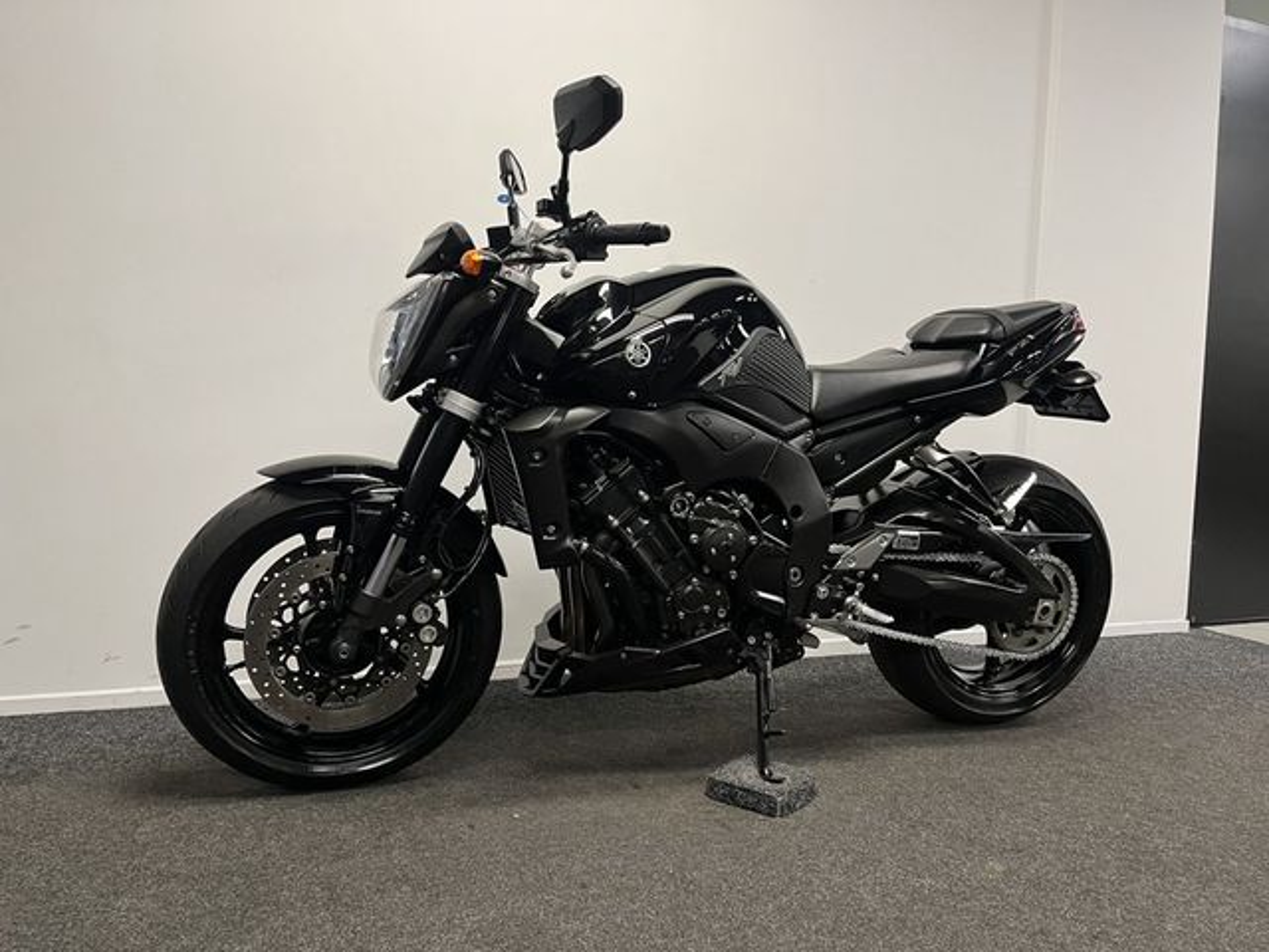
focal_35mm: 26
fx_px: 953
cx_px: 634
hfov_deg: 67.3
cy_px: 476
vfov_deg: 53.1
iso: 100
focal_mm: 5.1
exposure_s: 1/50
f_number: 1.6
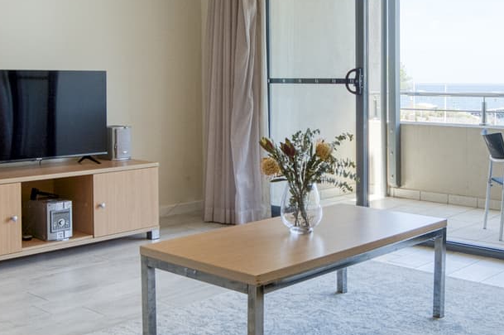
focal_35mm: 46
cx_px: 300
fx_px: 643
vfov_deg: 29.1
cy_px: 196
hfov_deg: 42.6
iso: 400
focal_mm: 14
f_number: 11
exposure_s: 1/350
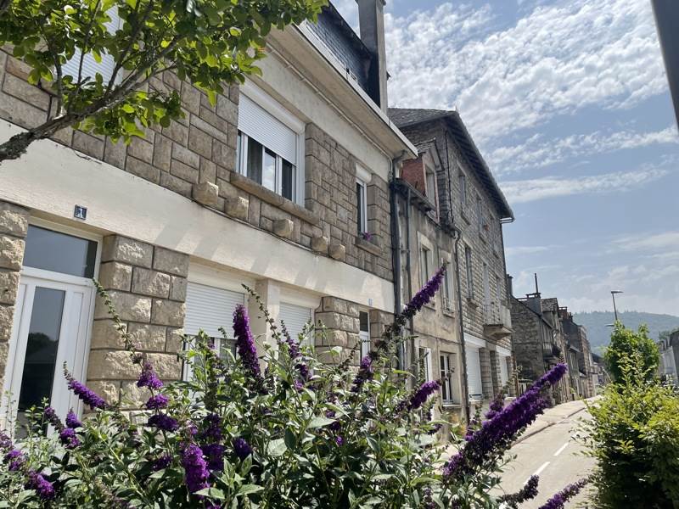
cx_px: 340
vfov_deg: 53.1
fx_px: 510
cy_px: 254
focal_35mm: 26
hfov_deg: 67.3
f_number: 1.6
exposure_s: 1/4651
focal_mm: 4.2
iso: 32
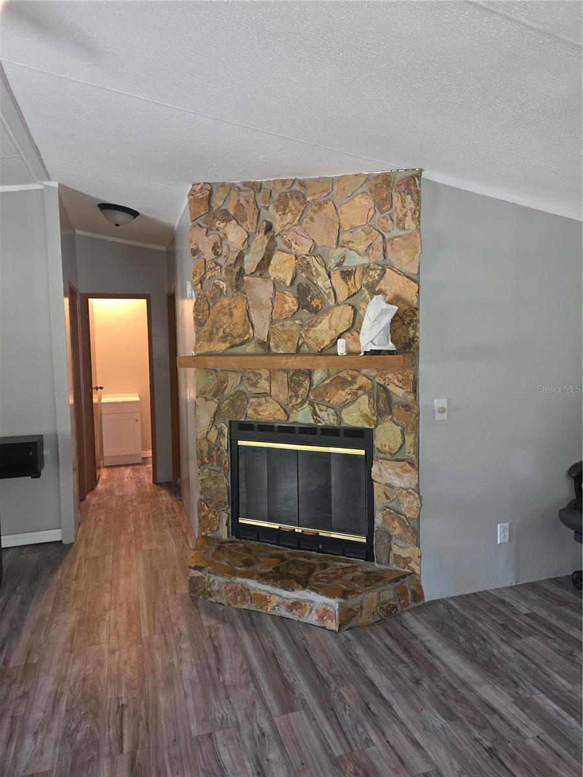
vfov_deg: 73.9
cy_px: 388
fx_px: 516
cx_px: 292
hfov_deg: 58.9
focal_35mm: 23
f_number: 1.7
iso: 160
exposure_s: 1/24
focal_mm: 6.3
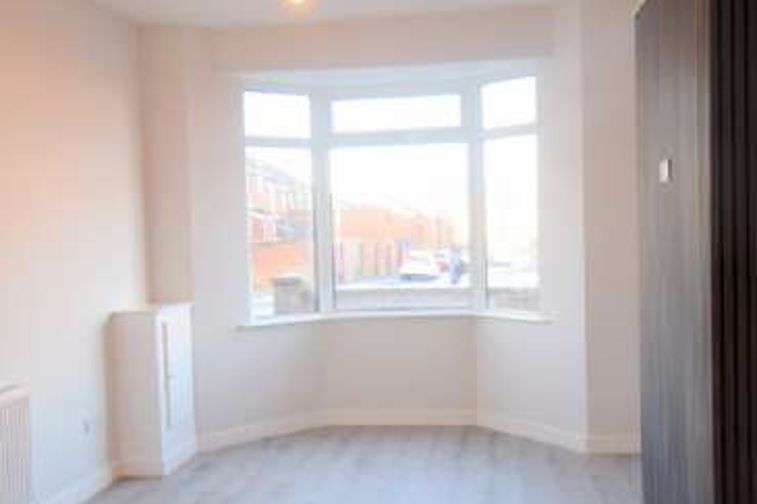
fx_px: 778
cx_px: 398
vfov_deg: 35.9
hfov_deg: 51.9
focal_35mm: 37
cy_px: 284
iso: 450
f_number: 4.5
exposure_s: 1/60
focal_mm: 10
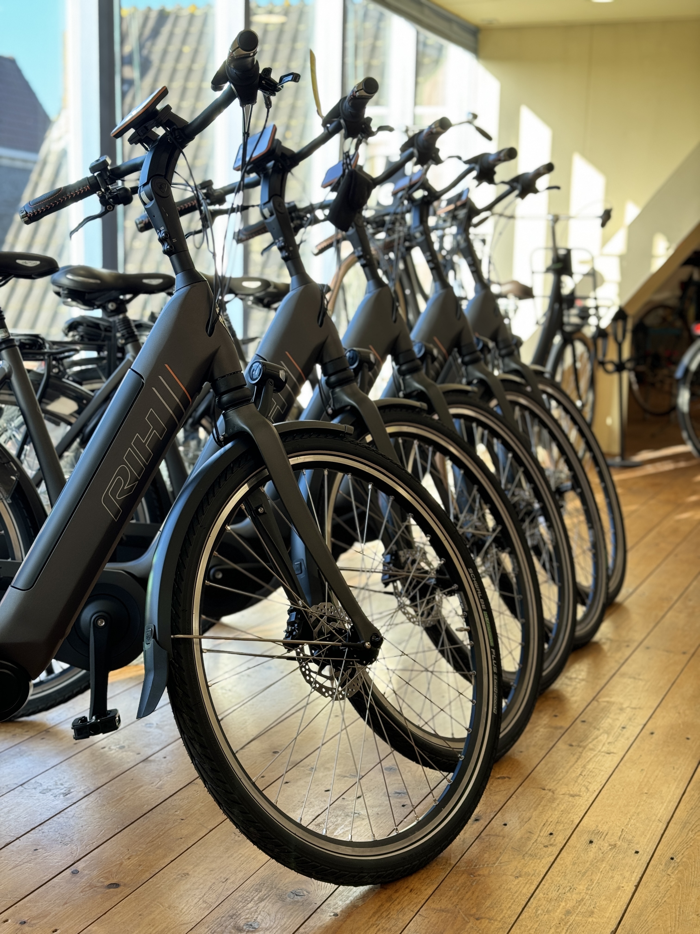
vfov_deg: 39.7
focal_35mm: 48
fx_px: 1294
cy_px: 467
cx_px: 350
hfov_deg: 30.3
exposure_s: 1/100
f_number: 1.78
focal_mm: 6.86
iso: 80
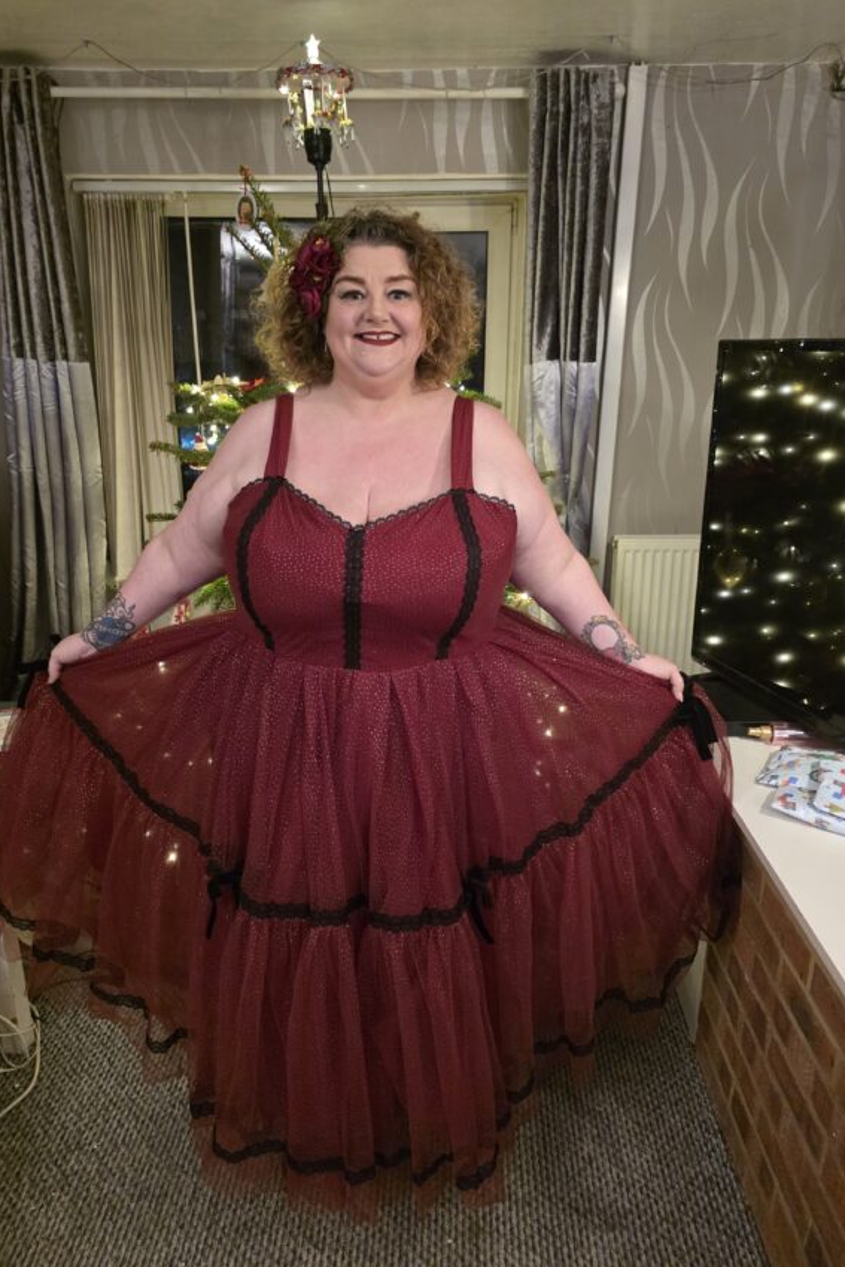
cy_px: 633
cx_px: 422
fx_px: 845
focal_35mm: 24
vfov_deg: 73.7
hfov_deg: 53.2
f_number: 1.7
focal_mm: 6.3
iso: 1600
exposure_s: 1/63.5
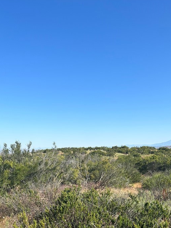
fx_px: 237
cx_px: 89
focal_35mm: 36
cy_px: 168
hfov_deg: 39.6
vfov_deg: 49.5
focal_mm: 6.86
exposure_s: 1/3597
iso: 80
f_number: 1.78
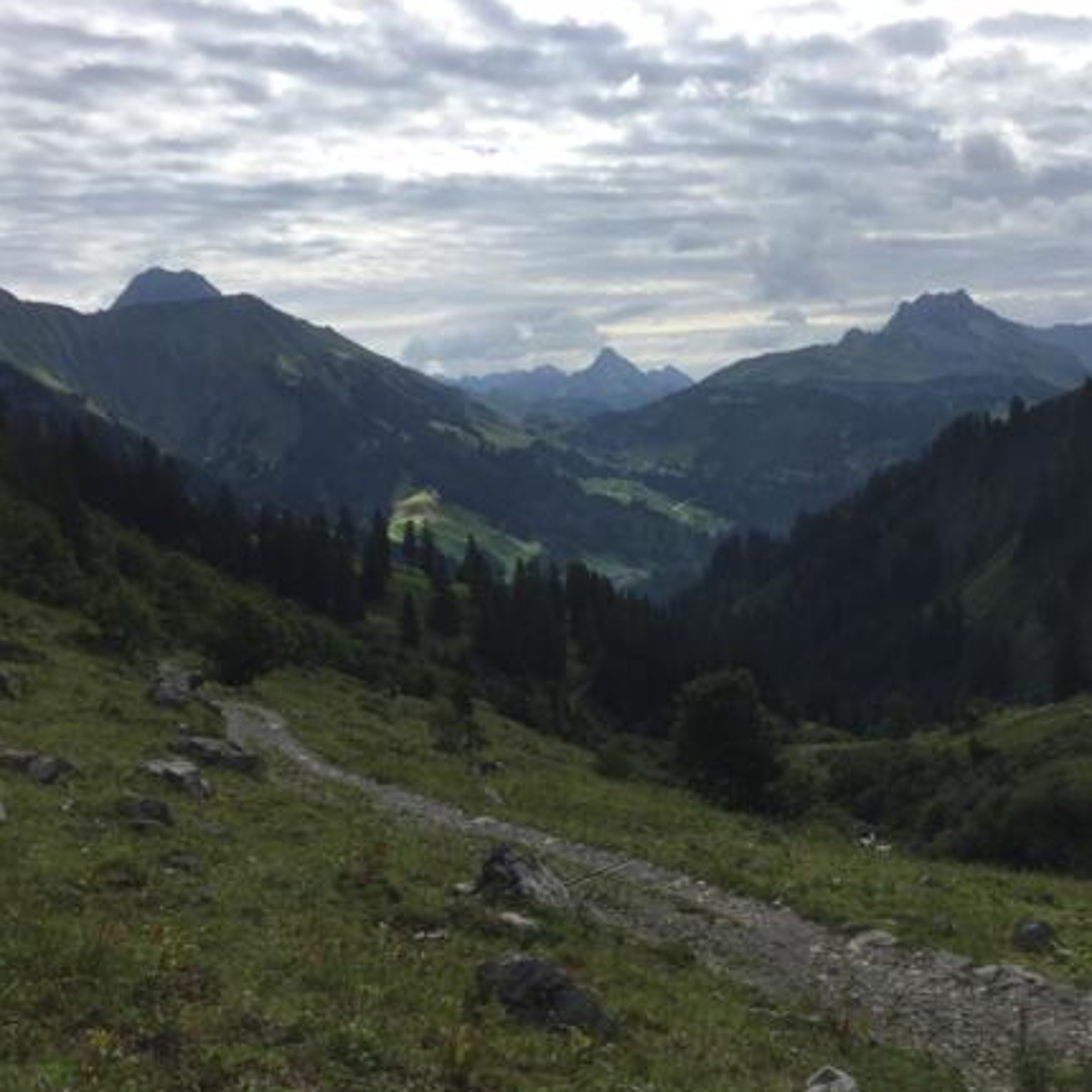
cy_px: 549
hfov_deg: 46.9
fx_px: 1249
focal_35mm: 35
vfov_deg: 47.2
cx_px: 662
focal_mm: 4.15
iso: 32
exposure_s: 1/2639
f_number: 2.2
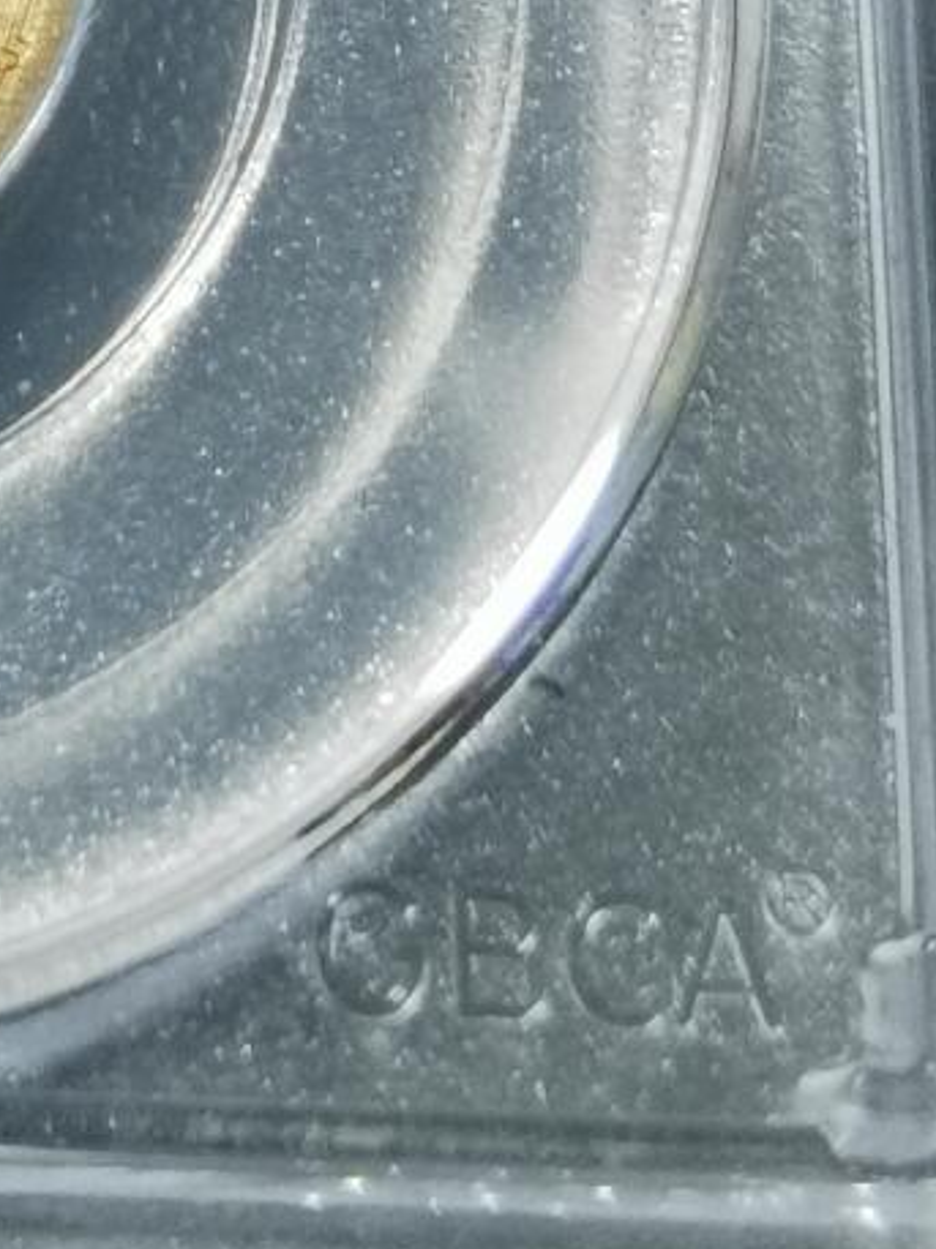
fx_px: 8228
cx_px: -428
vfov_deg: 8.5
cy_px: -755
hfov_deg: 6.4
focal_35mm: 228
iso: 160
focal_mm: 6.67
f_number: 1.9
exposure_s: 1/100
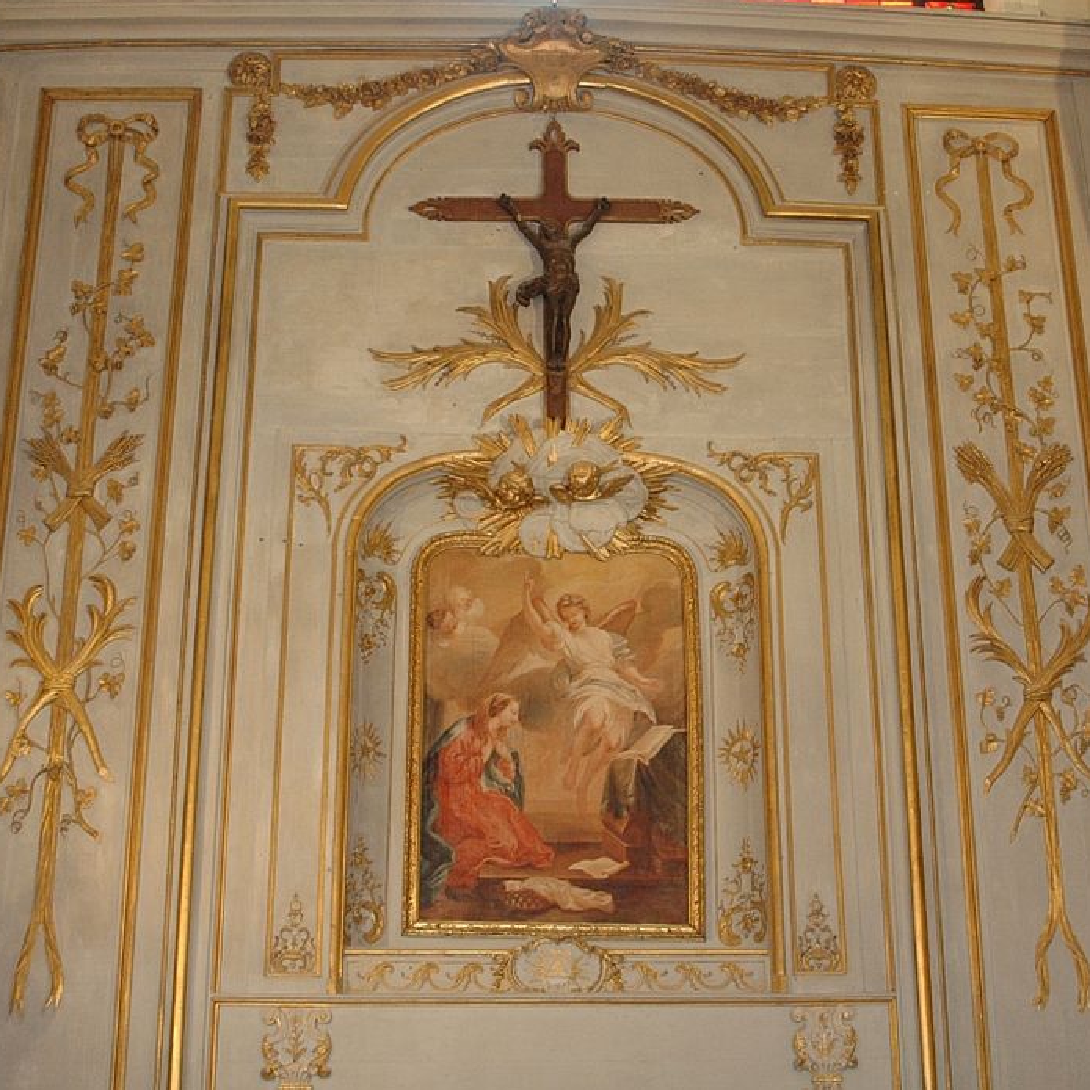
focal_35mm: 54
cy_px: 544
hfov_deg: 31.6
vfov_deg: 31.6
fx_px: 1924
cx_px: 606
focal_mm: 28
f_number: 4.5
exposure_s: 1/40
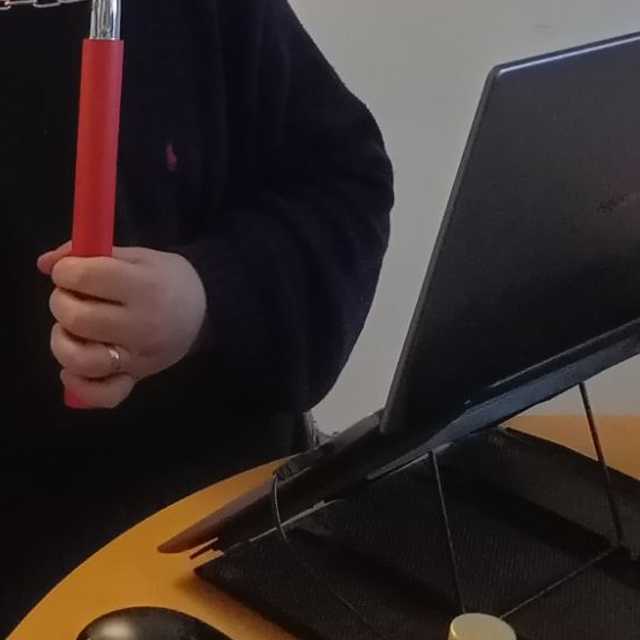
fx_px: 1736
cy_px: -24
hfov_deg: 20.6
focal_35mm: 83
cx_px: 120
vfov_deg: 20.1
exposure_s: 1/20
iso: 998
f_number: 1.8
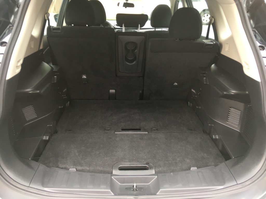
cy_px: 100
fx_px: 223
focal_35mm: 29
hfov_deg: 61.7
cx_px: 133
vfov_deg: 48.2
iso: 50
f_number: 2.2
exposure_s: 1/30
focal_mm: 4.15
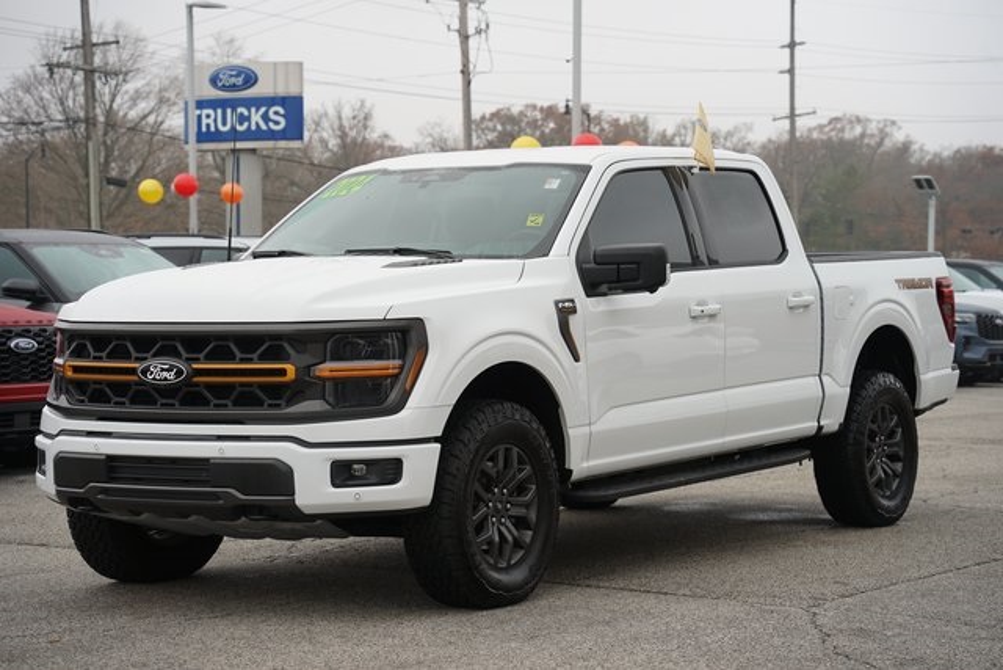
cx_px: 502
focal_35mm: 77
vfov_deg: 17.7
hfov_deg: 26.3
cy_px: 335
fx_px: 2146
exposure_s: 1/100
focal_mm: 77
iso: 100
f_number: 5.6
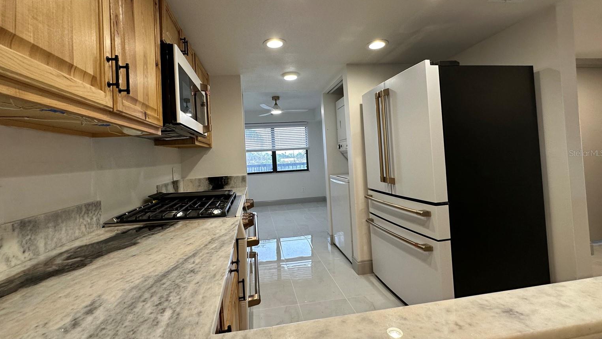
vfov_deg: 66.9
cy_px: 153
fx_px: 255
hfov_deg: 99.3
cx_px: 291
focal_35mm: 16
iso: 160
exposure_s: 1/120
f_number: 2.2
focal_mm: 2.22
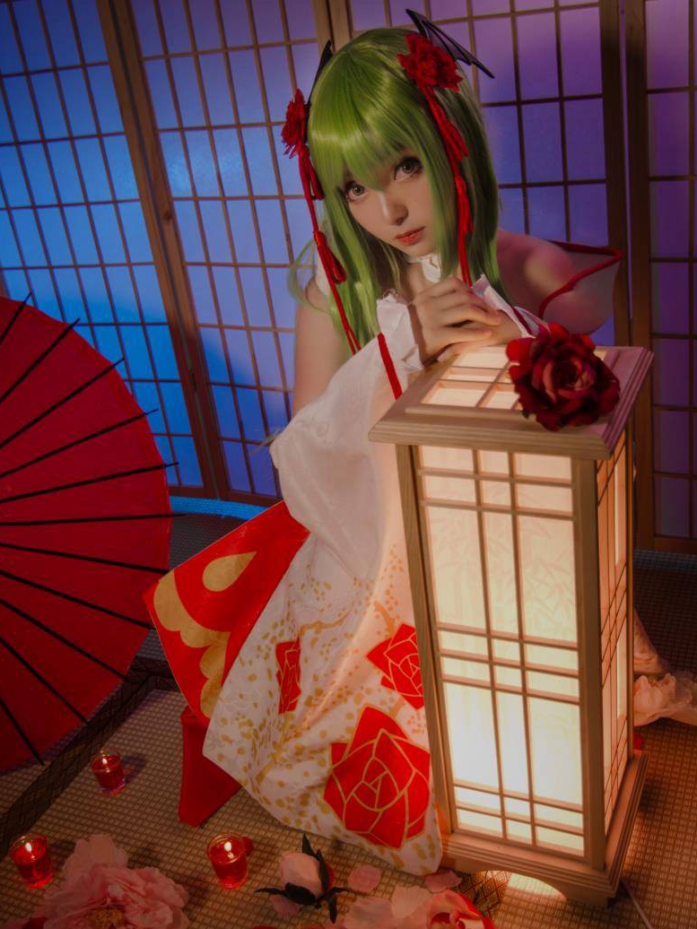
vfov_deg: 46.8
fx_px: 1074
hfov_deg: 36.0
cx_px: 344
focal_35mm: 40
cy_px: 467
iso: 100
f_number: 2.8
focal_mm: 24
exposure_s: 1/30
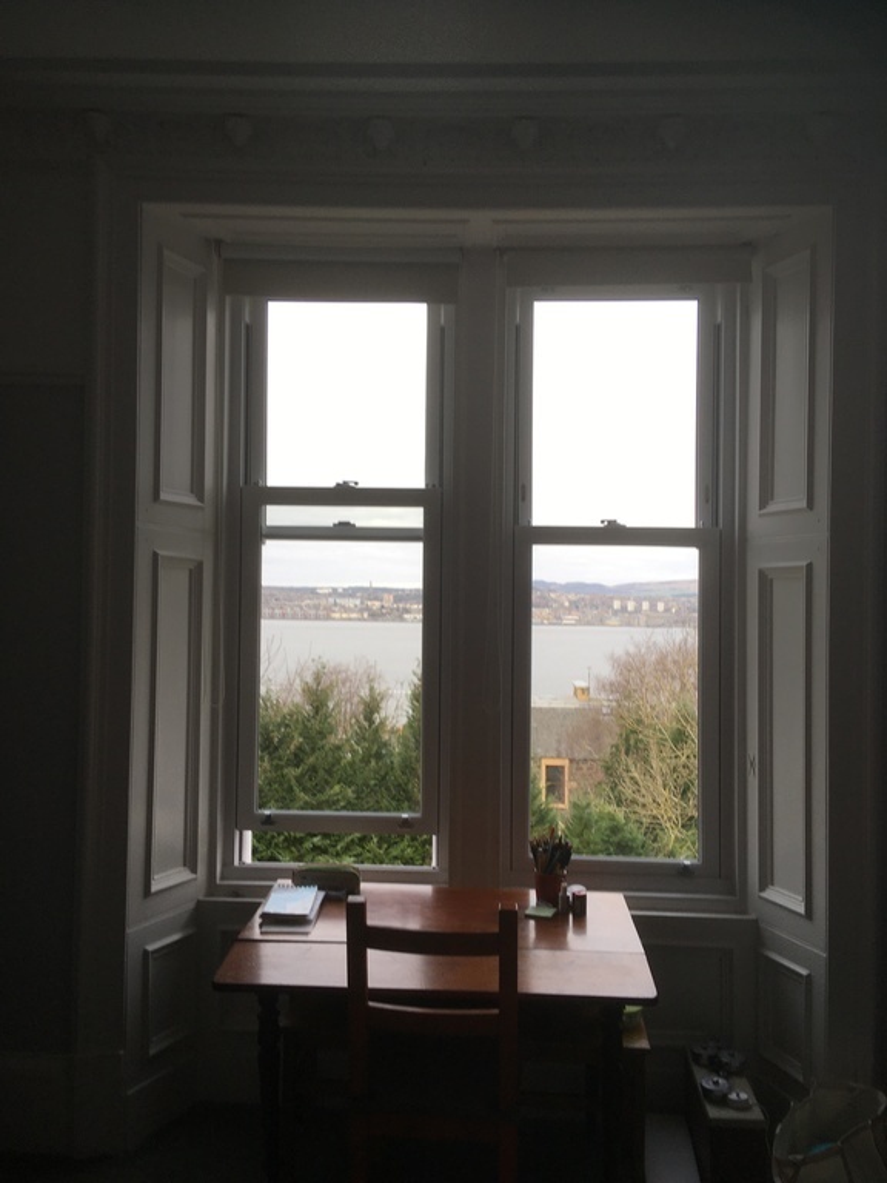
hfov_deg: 48.2
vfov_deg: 61.7
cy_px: 592
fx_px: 991
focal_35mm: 29
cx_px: 444
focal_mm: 4.15
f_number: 2.2
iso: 25
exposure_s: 1/119
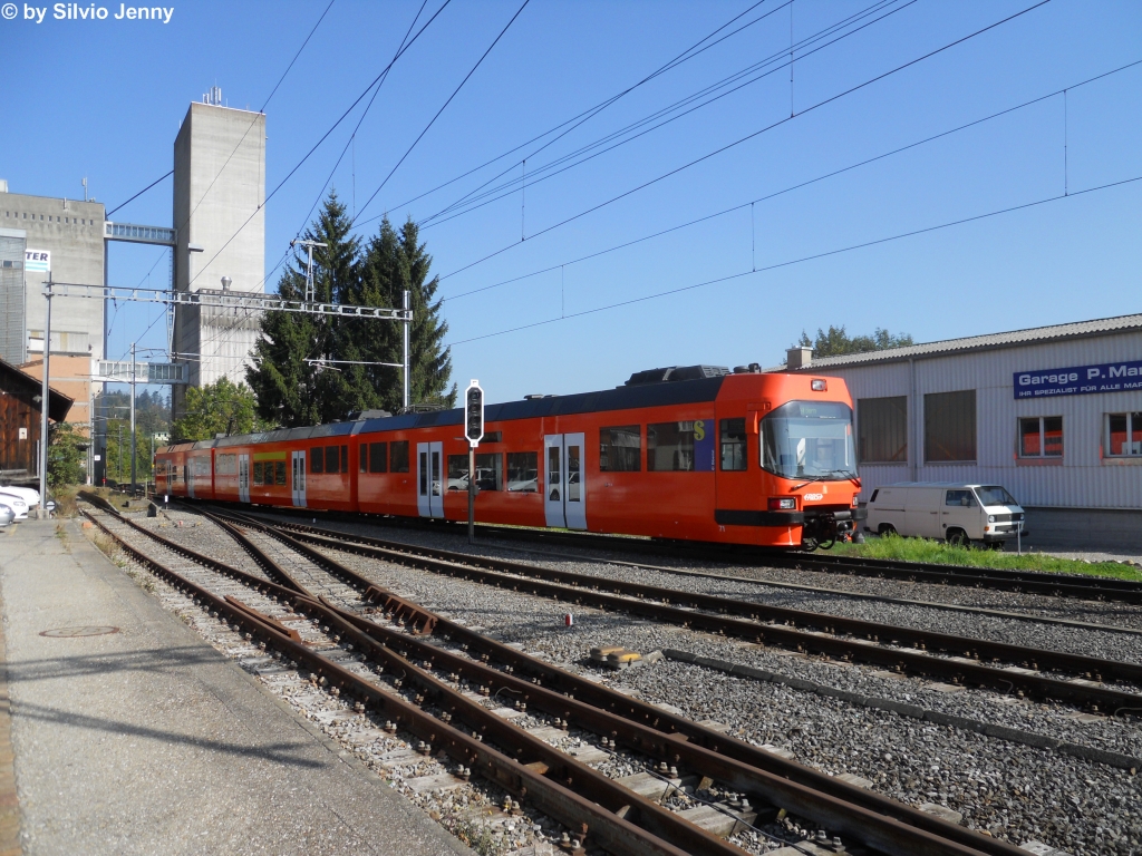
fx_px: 924
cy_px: 428
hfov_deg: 63.4
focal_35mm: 28
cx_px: 571
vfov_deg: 49.7
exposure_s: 1/1000
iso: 80
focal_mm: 5
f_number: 2.7
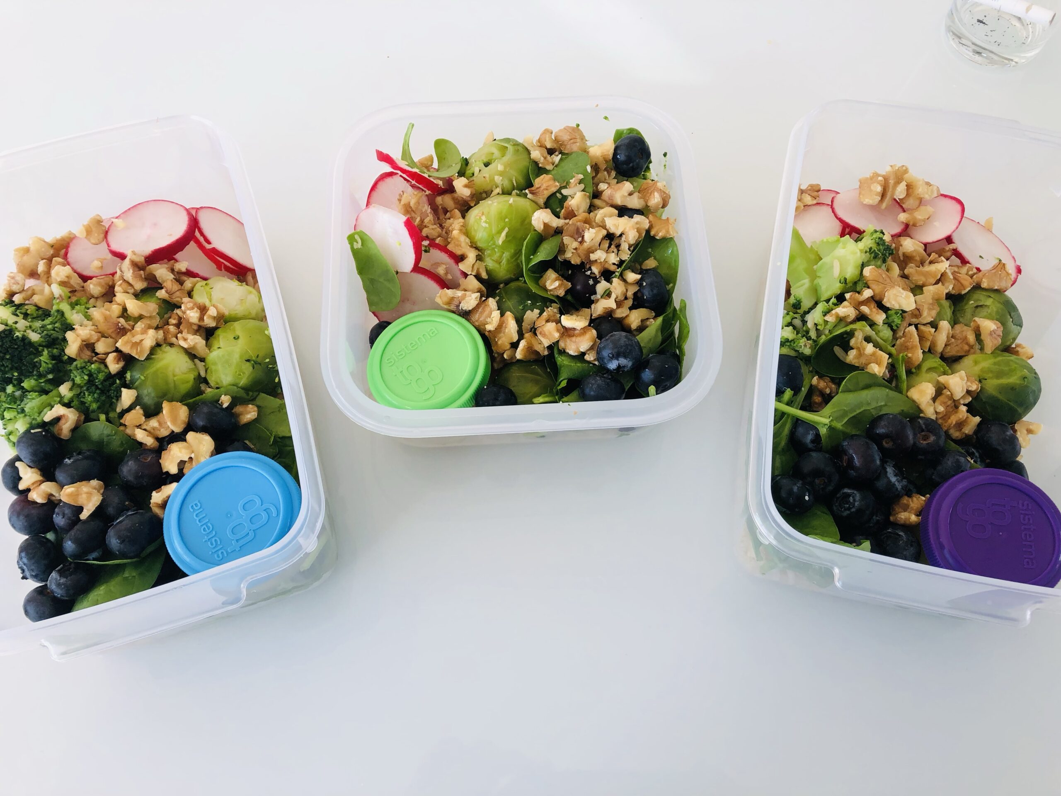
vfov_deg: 49.7
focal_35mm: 28
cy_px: 398
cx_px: 530
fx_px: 858
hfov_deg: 63.4
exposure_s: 1/120
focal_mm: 4
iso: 32
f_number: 1.8
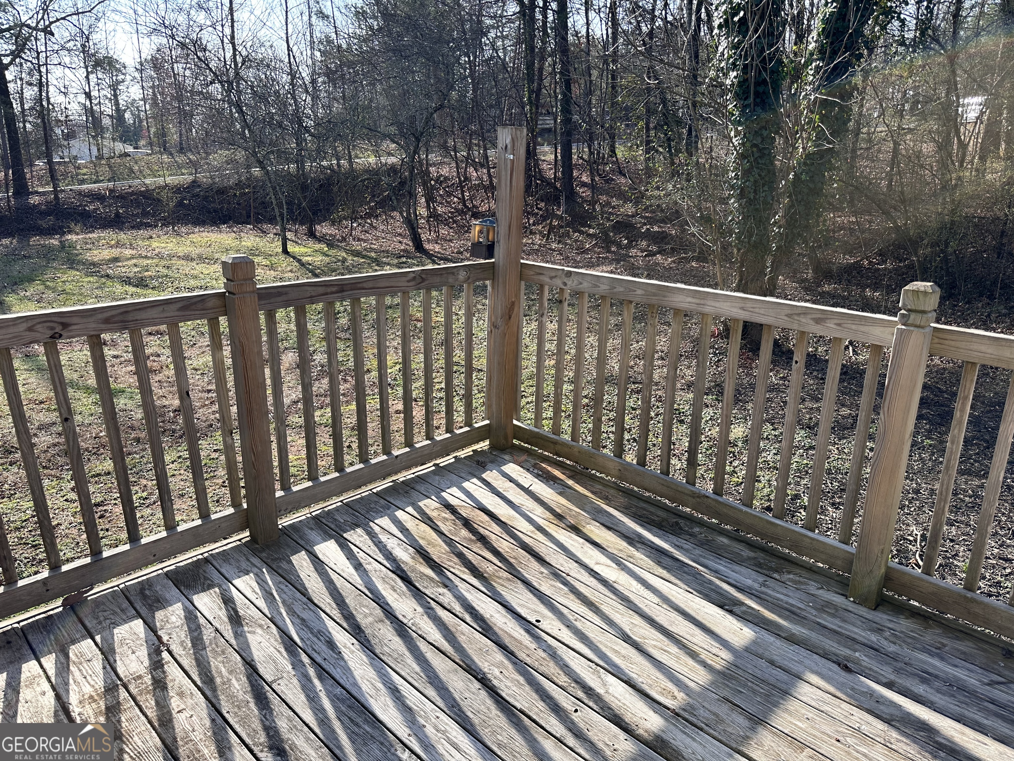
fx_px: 703
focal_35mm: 24
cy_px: 380
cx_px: 507
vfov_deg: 56.8
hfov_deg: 71.6
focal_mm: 6.86
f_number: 1.78
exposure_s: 1/1664
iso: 80
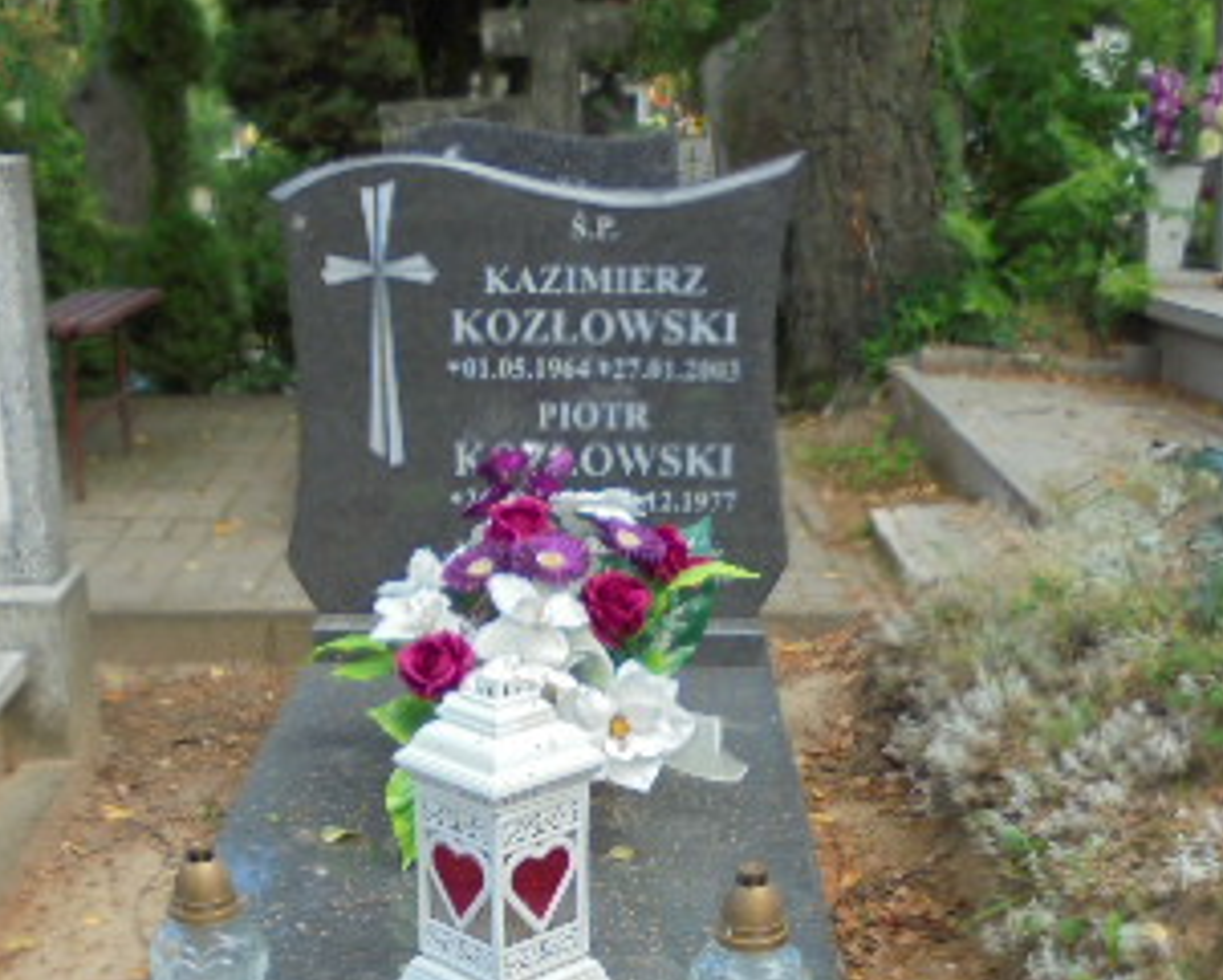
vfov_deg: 27.2
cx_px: 540
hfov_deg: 34.7
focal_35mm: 54
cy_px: 870
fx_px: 1955
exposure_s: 1/125
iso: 100
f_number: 3.5
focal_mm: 4.6
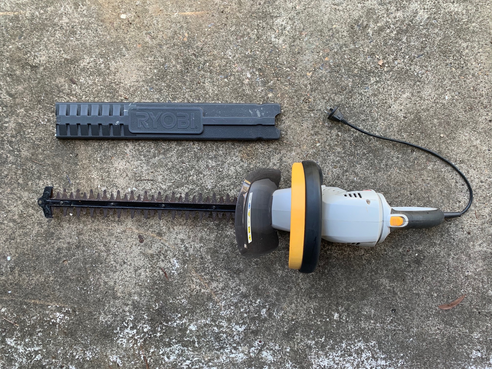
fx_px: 370
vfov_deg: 53.1
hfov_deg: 67.3
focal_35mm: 26
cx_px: 246
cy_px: 184
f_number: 1.8
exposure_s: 1/121
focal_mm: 4.25
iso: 100
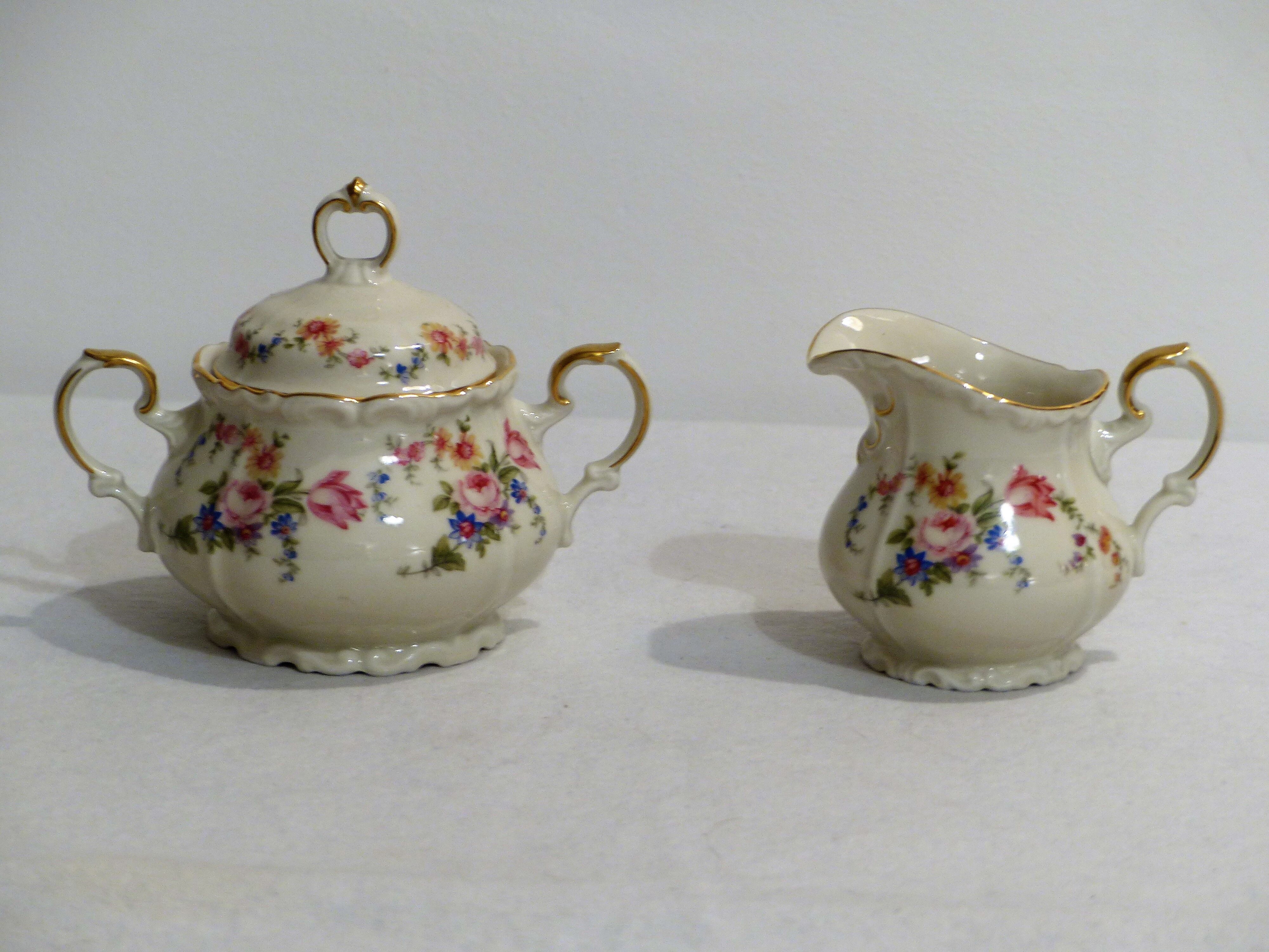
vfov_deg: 11.0
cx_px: 634
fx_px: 4949
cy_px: 476
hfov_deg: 14.6
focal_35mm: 135
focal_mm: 24.3
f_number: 2.8
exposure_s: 1/8
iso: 100
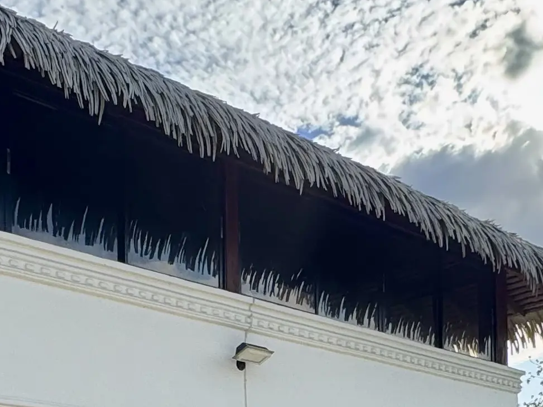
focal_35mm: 58
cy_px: 555
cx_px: 143
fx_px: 910
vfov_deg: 22.2
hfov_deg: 32.7
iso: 40
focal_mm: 2.22
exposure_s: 1/605
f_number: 2.2
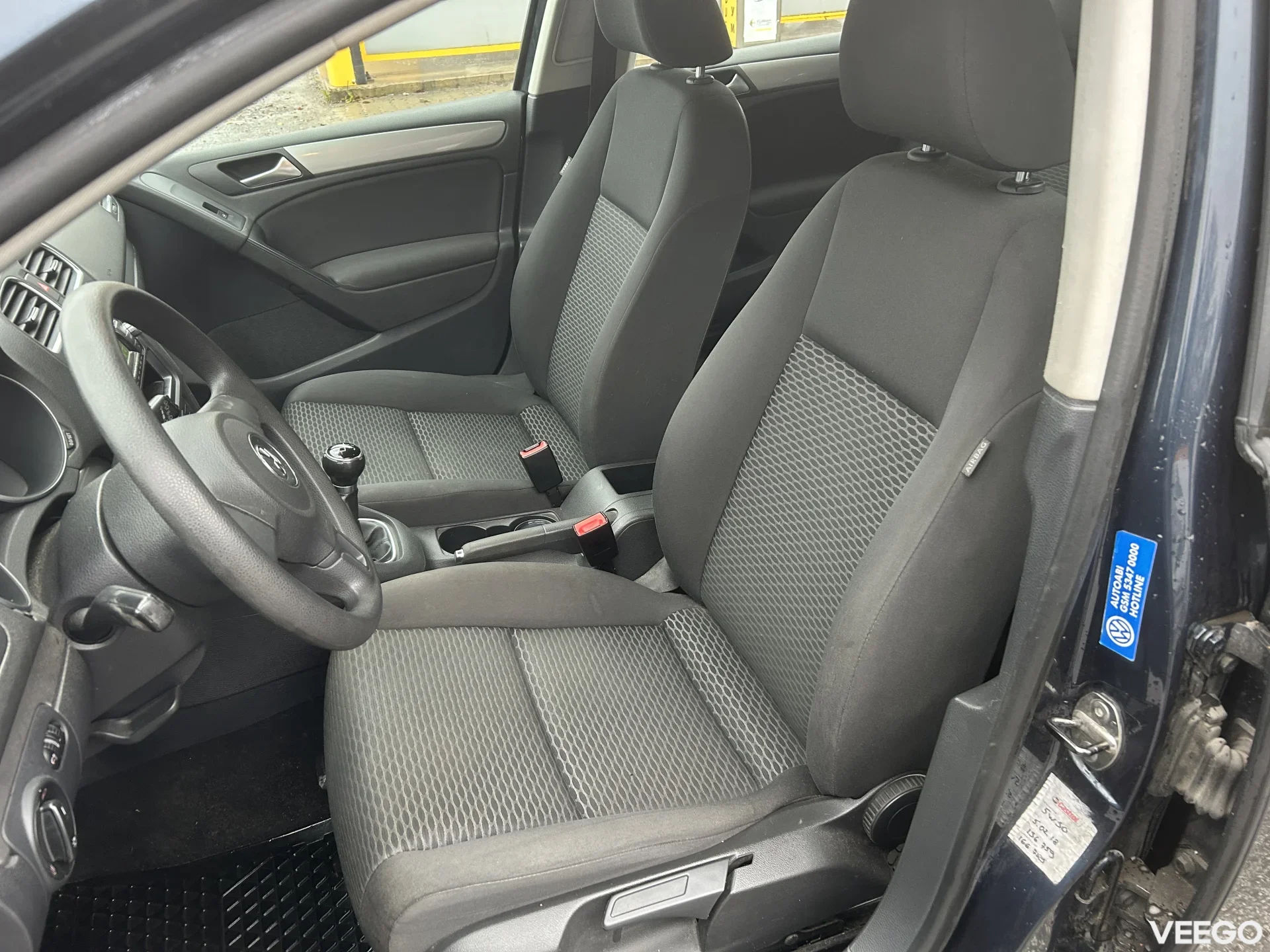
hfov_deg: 67.3
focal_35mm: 26
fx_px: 954
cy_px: 476
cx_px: 635
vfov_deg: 53.1
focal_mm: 5.7
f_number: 1.5
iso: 125
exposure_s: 1/64
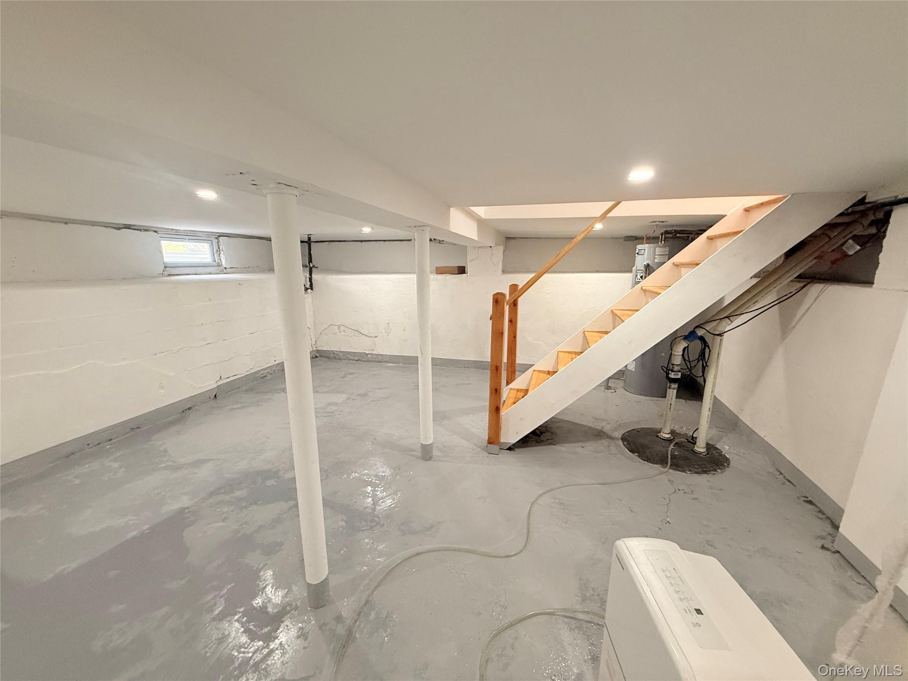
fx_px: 367
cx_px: 454
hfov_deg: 102.1
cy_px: 340
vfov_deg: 85.7
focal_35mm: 14
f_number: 2.2
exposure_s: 1/120
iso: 500
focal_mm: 2.22
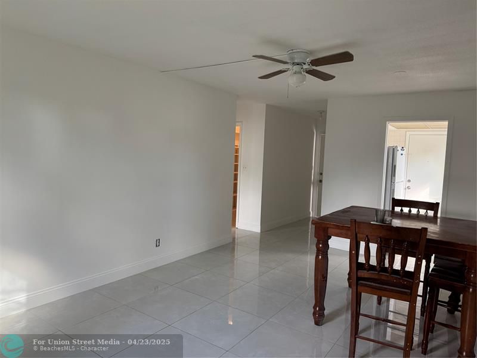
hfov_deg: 71.6
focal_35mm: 24
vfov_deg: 56.8
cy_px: 179
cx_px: 238
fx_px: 331
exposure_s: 1/116
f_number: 1.78
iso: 200
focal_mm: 6.76
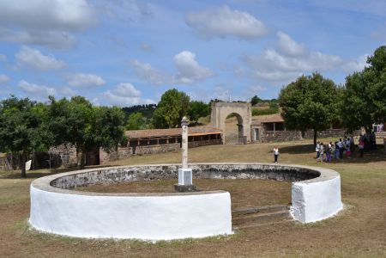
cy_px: 129
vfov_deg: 34.2
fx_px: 418
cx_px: 193
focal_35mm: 39
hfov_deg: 49.6
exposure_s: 1/2000
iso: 320
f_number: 7.1
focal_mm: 26
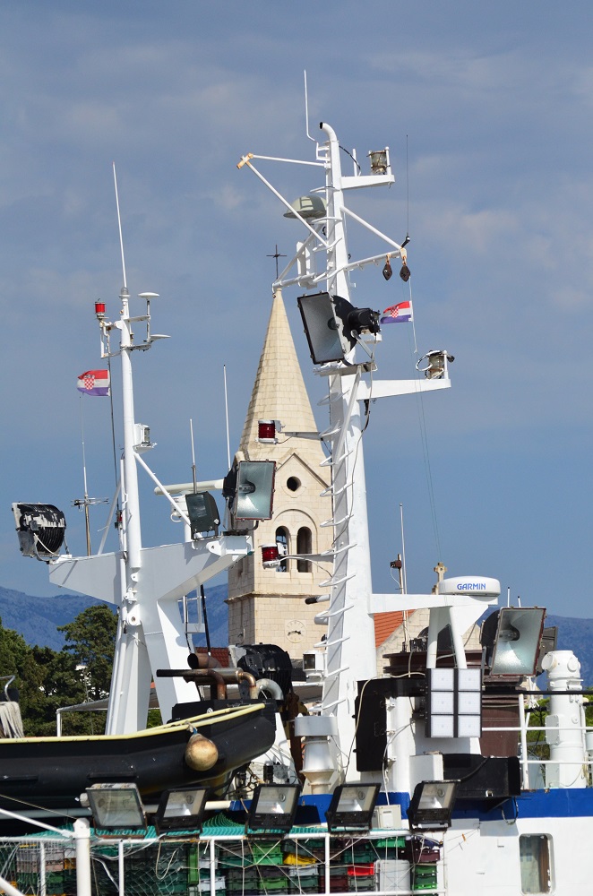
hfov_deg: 7.3
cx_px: 296
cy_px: 448
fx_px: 4655
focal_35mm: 188
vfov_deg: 11.0
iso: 800
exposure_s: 1/8000
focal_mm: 125
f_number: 5.6
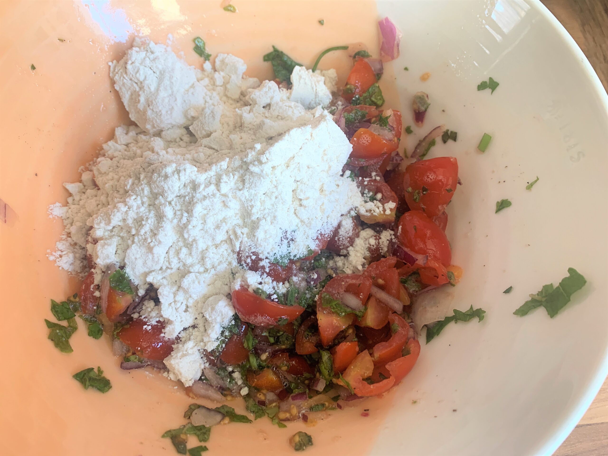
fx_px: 457
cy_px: 228
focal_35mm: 26
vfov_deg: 53.1
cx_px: 304
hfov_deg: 67.3
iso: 100
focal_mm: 4.25
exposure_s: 1/74
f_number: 1.8
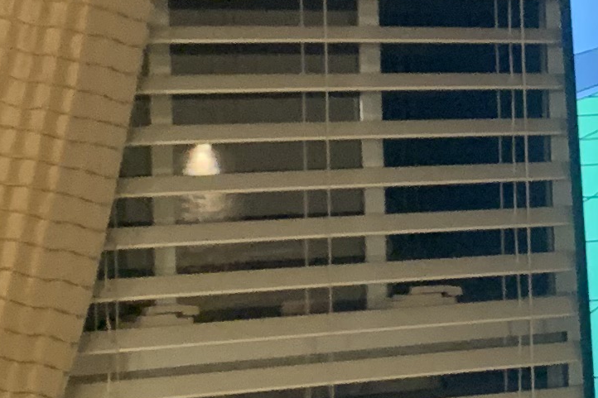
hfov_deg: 13.0
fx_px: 2508
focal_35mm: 151
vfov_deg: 9.1
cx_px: 831
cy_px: 142
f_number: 1.8
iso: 400
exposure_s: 1/60
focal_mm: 4.25
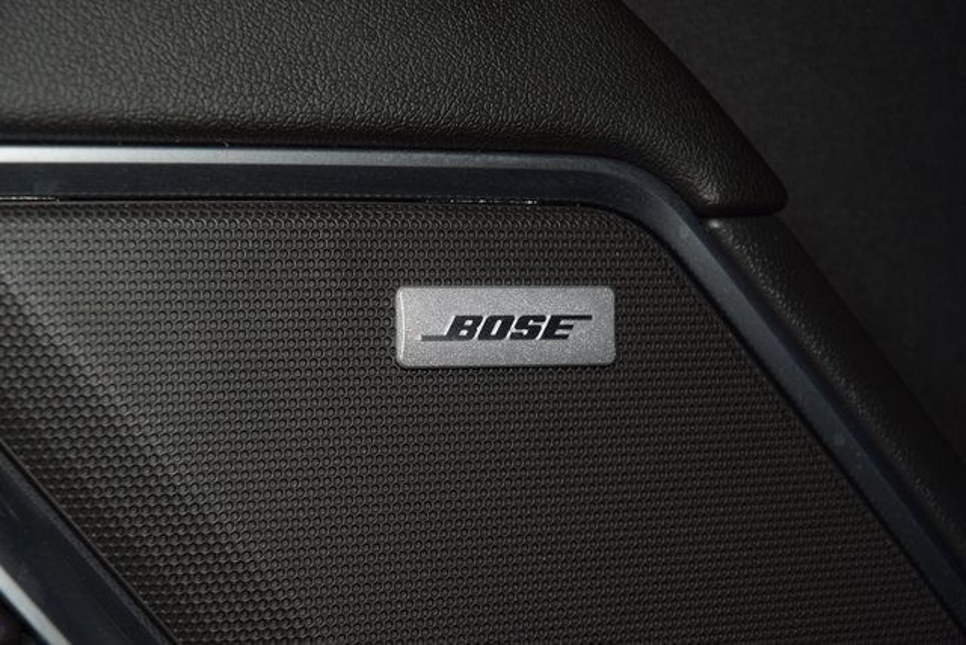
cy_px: 322
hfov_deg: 19.5
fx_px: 2818
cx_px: 483
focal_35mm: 105
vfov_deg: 13.0
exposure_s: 1/125
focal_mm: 70
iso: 100
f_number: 8
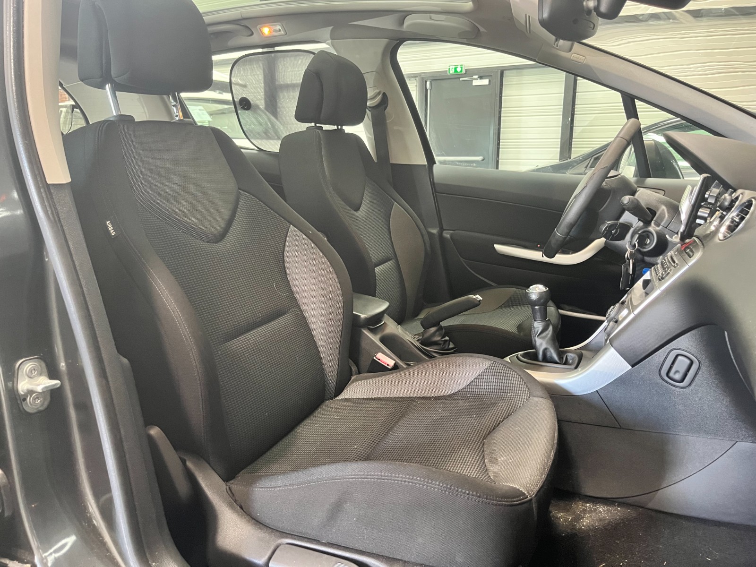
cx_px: 378
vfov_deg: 53.1
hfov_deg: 67.3
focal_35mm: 26
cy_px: 284
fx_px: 568
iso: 500
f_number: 1.6
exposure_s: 1/50
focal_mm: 5.1
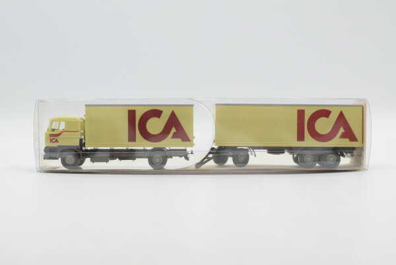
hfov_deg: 37.8
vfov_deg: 25.8
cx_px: 198
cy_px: 132
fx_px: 578
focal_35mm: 52
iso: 400
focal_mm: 35
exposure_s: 1/200
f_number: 8
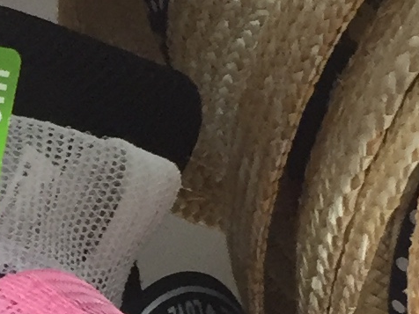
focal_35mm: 199
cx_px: -235
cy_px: 442
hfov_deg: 9.6
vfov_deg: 7.4
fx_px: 2409
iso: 50
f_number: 2.2
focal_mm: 4.15
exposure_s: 1/30
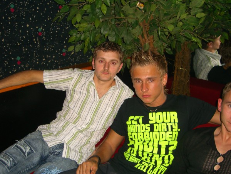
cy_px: 87
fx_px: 254
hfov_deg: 49.0
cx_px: 116
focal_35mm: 38
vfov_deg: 37.7
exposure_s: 1/60
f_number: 2.8
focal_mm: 7.9
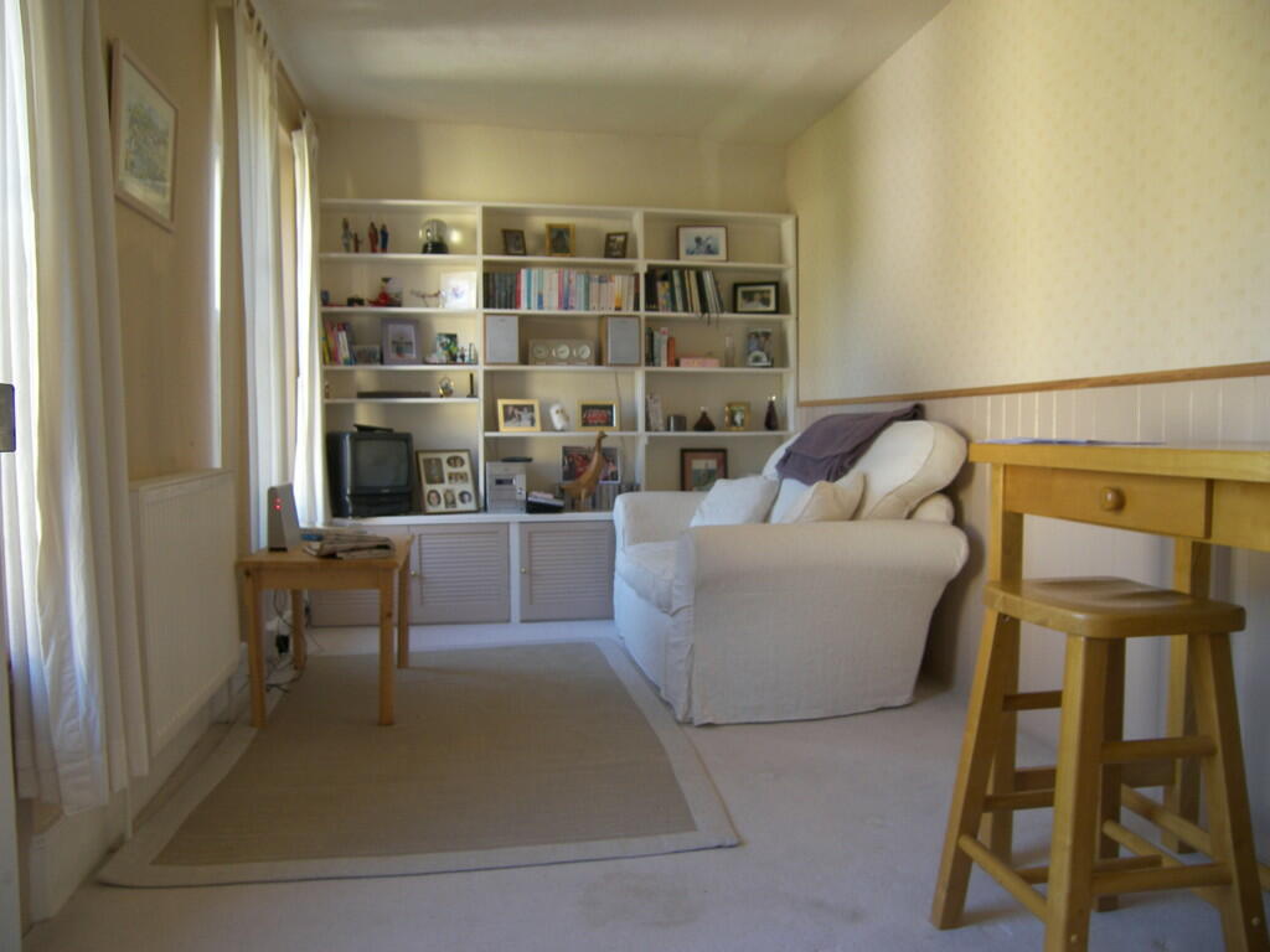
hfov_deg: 71.6
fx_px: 881
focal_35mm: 24
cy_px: 476
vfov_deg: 56.8
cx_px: 635
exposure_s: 1/30
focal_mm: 5.1
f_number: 2.8
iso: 80
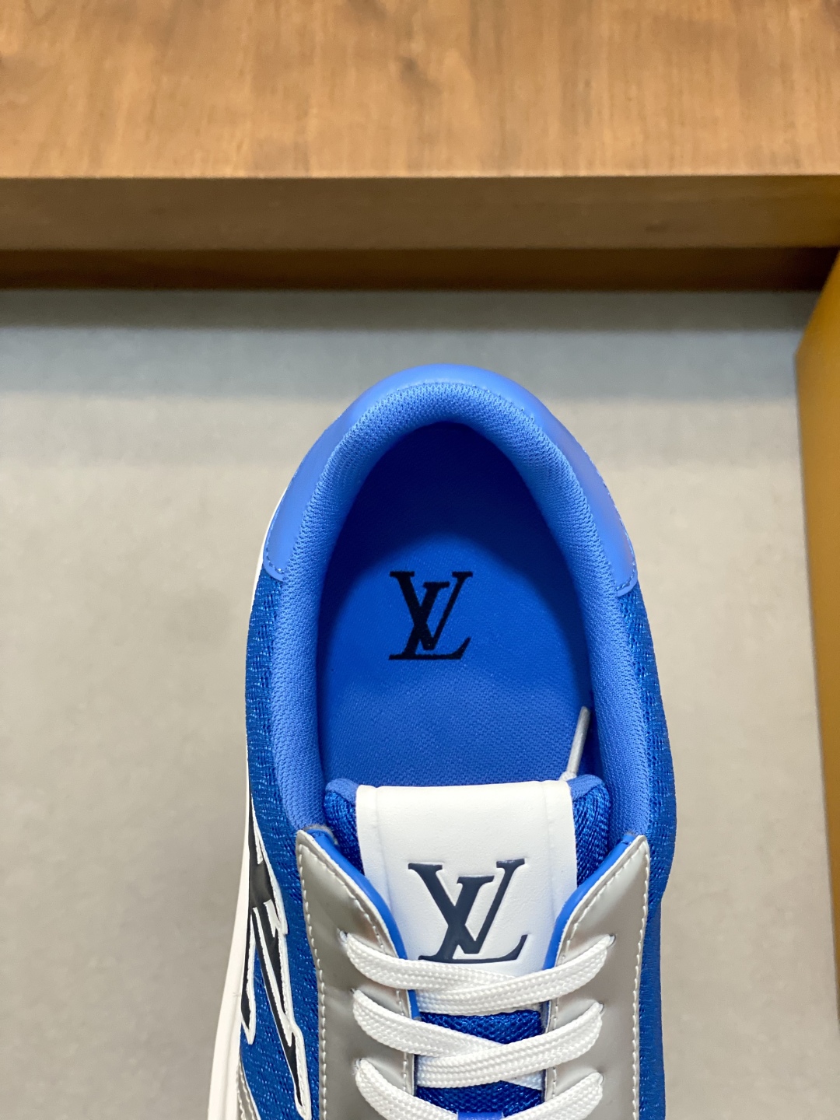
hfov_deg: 28.0
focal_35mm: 52
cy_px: 560
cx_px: 420
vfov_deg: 36.8
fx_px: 1682
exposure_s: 1/100
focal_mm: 6
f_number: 2
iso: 200
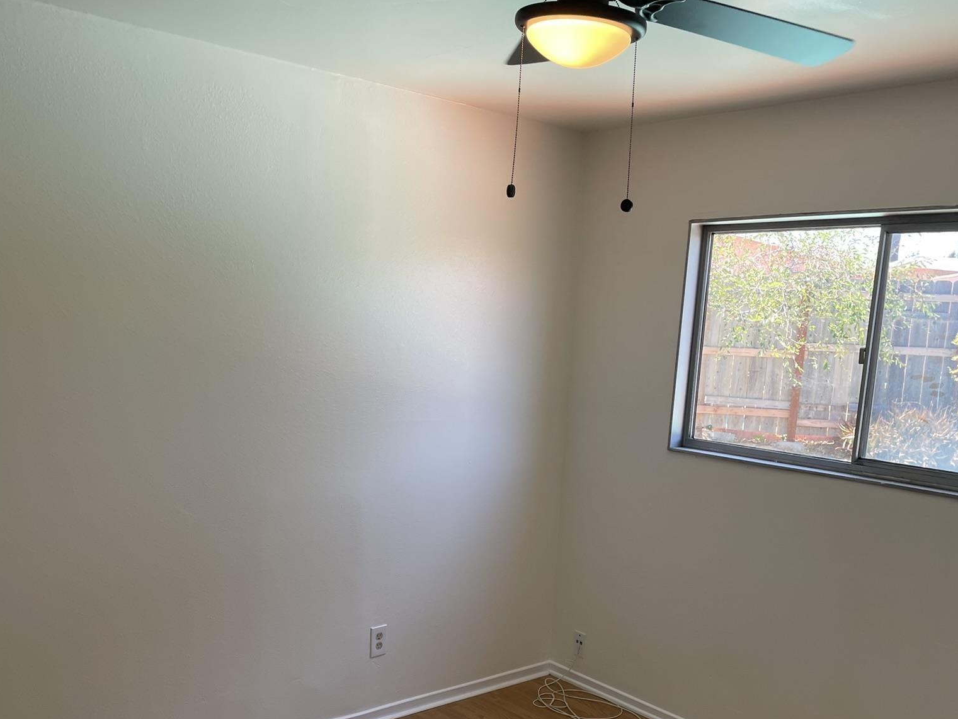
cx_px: 476
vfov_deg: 40.2
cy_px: 483
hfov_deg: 52.6
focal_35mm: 35
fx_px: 969
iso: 32
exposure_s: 1/125
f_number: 1.6
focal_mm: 4.2
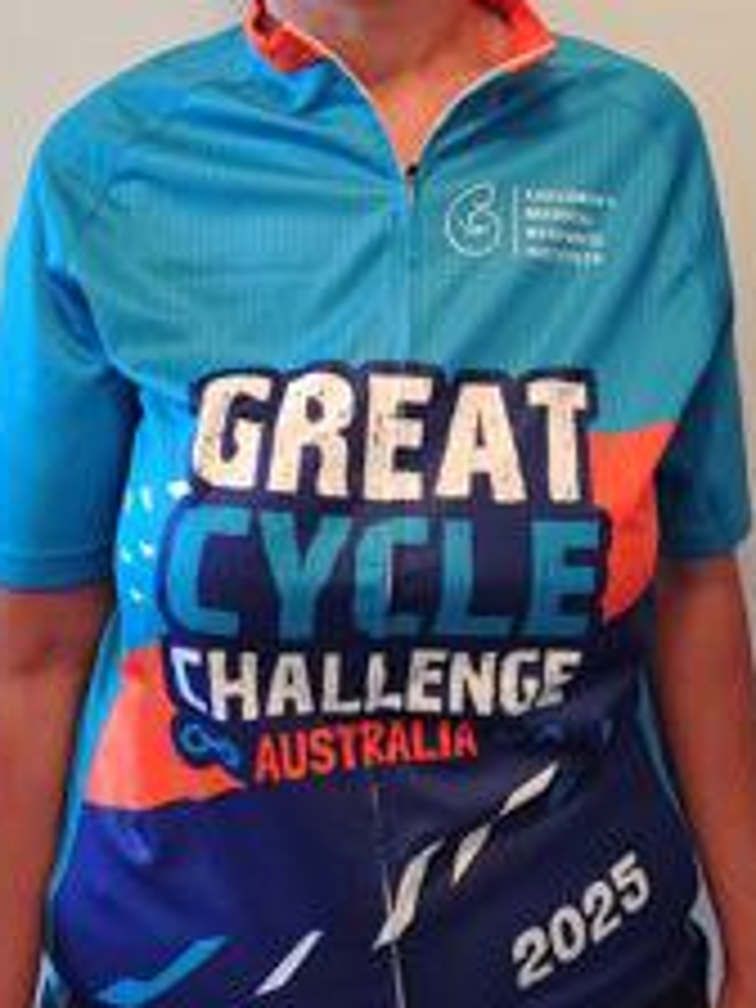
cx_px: 356
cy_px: 198
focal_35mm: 49
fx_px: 1427
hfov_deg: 29.7
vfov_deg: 37.5
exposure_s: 1/25
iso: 1266
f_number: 1.7
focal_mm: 4.71
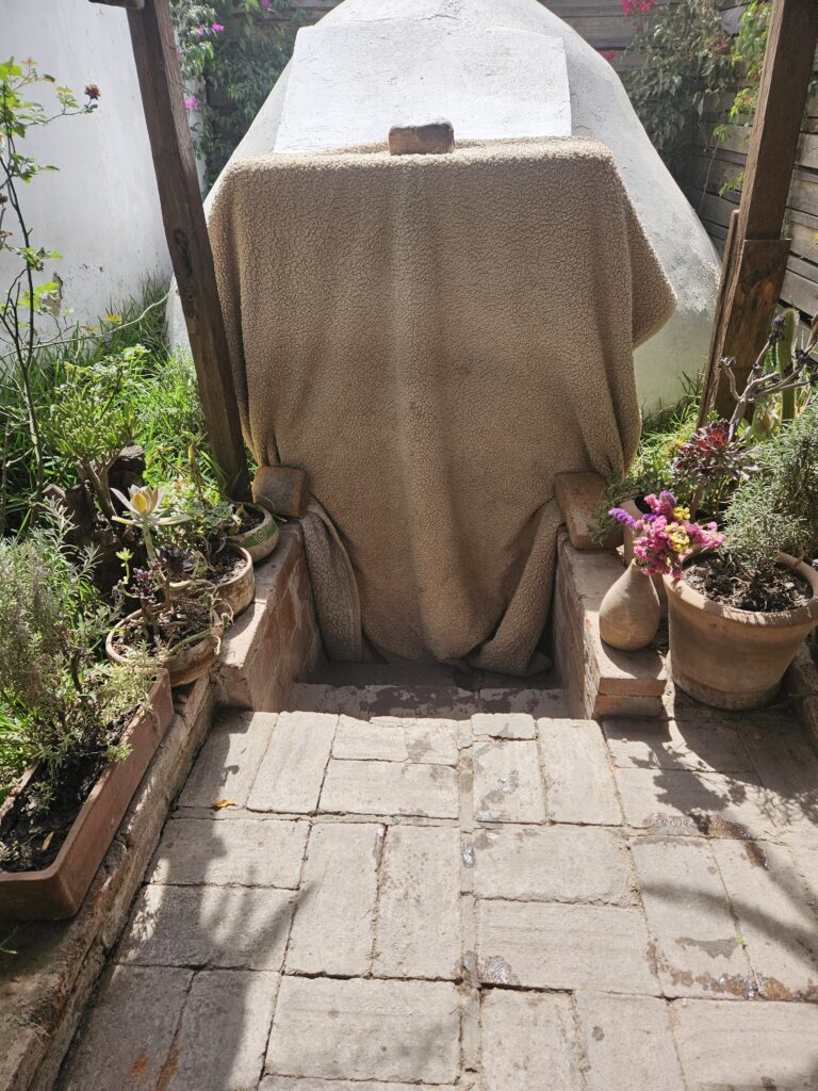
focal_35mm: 23
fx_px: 725
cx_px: 409
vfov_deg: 73.9
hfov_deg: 58.9
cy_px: 546
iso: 40
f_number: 1.8
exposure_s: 1/1283
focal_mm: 5.4
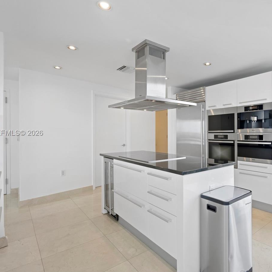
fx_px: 187
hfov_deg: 69.3
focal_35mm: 21
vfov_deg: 72.1
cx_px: 189
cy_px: 133
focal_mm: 14
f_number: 9
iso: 100
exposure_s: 1/2.5
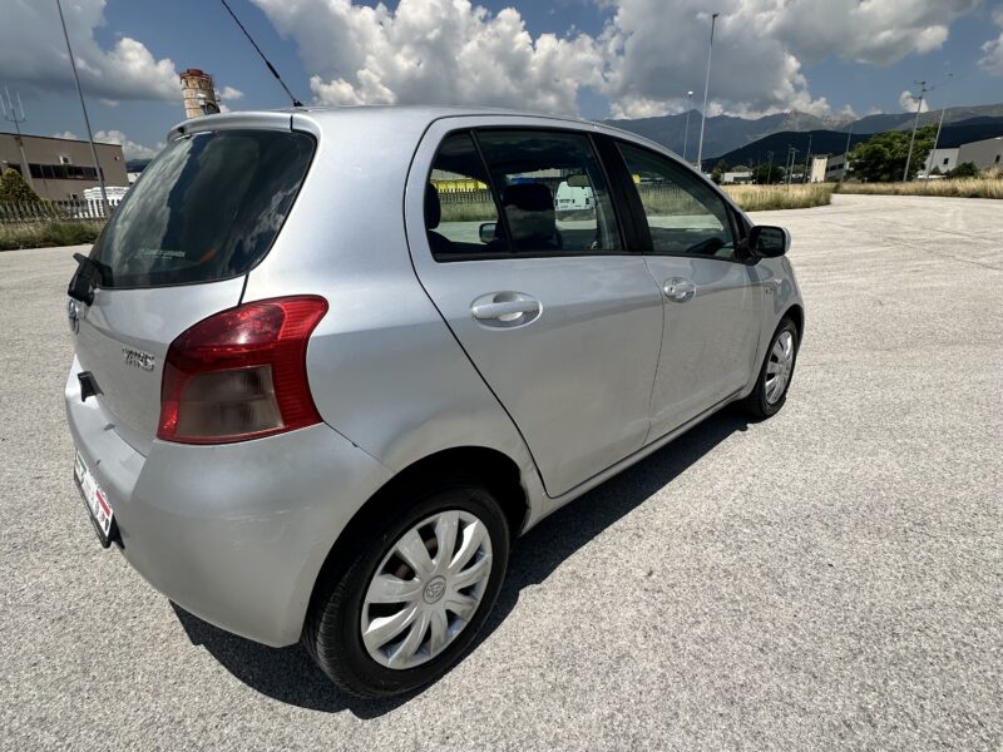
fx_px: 406
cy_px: 376
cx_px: 502
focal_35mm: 14
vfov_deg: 85.7
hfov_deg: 102.1
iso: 50
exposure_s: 1/3610
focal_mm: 2.22
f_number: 2.2
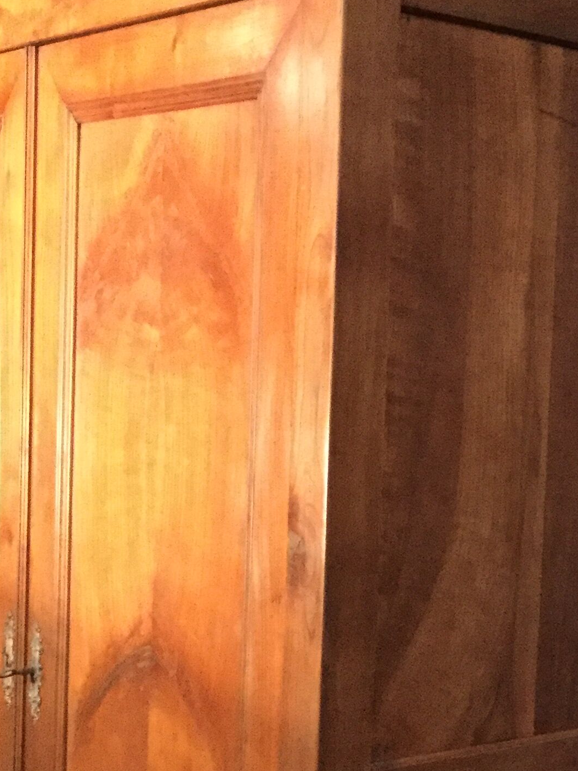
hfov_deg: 20.0
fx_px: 1603
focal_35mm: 72
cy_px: 492
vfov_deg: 26.9
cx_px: 537
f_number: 2.4
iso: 640
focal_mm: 3.3
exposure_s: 1/17
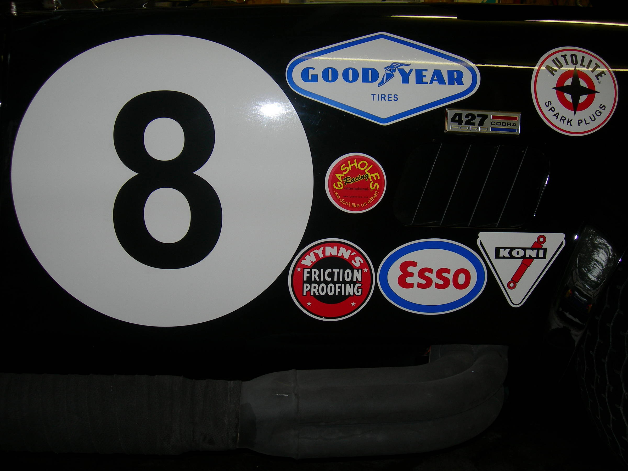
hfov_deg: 49.0
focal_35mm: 38
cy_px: 236
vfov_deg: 37.7
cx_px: 314
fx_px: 689
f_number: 2.8
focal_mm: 7.8
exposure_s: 1/60.1
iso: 50
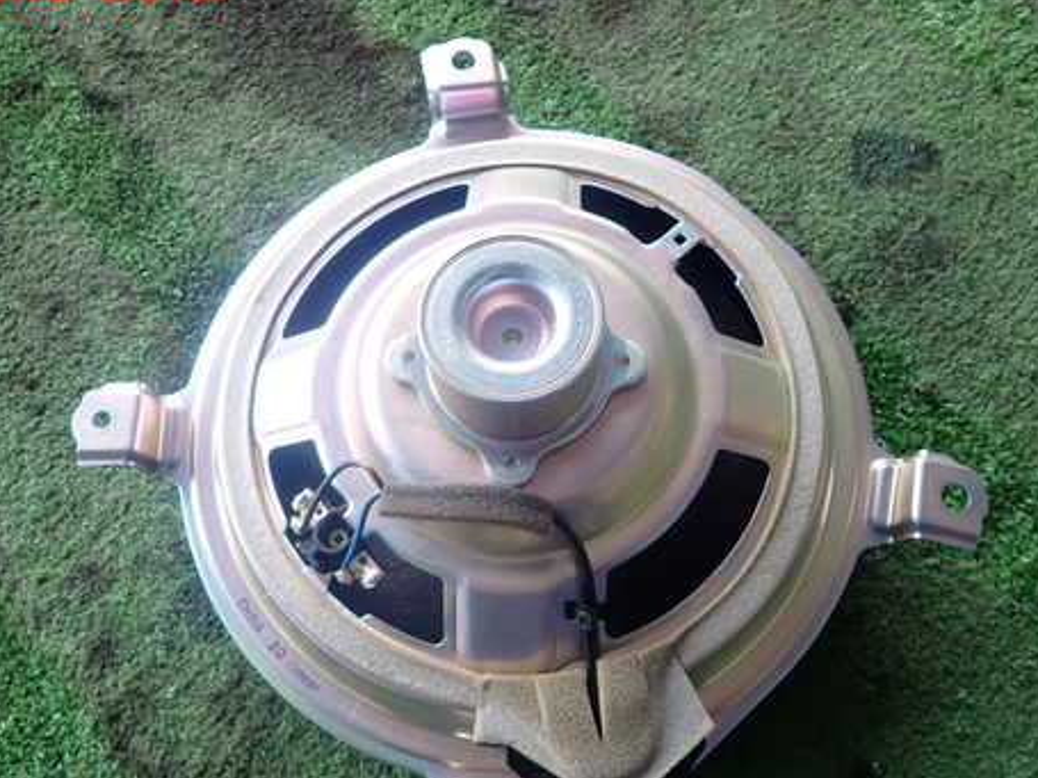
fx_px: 989
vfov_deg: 42.7
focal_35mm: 33
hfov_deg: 55.3
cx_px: 493
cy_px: 470
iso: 200
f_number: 2
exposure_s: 1/60
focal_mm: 4.5
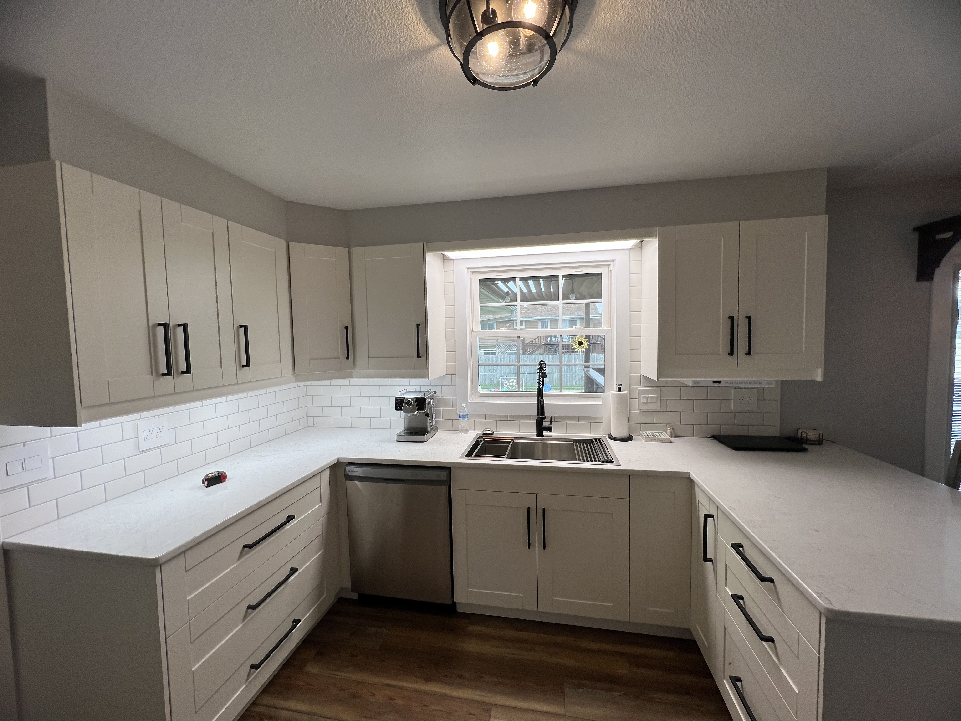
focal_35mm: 13
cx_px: 480
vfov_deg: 89.9
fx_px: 361
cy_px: 360
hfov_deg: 106.2
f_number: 1.8
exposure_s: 1/99
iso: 32
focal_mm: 1.57
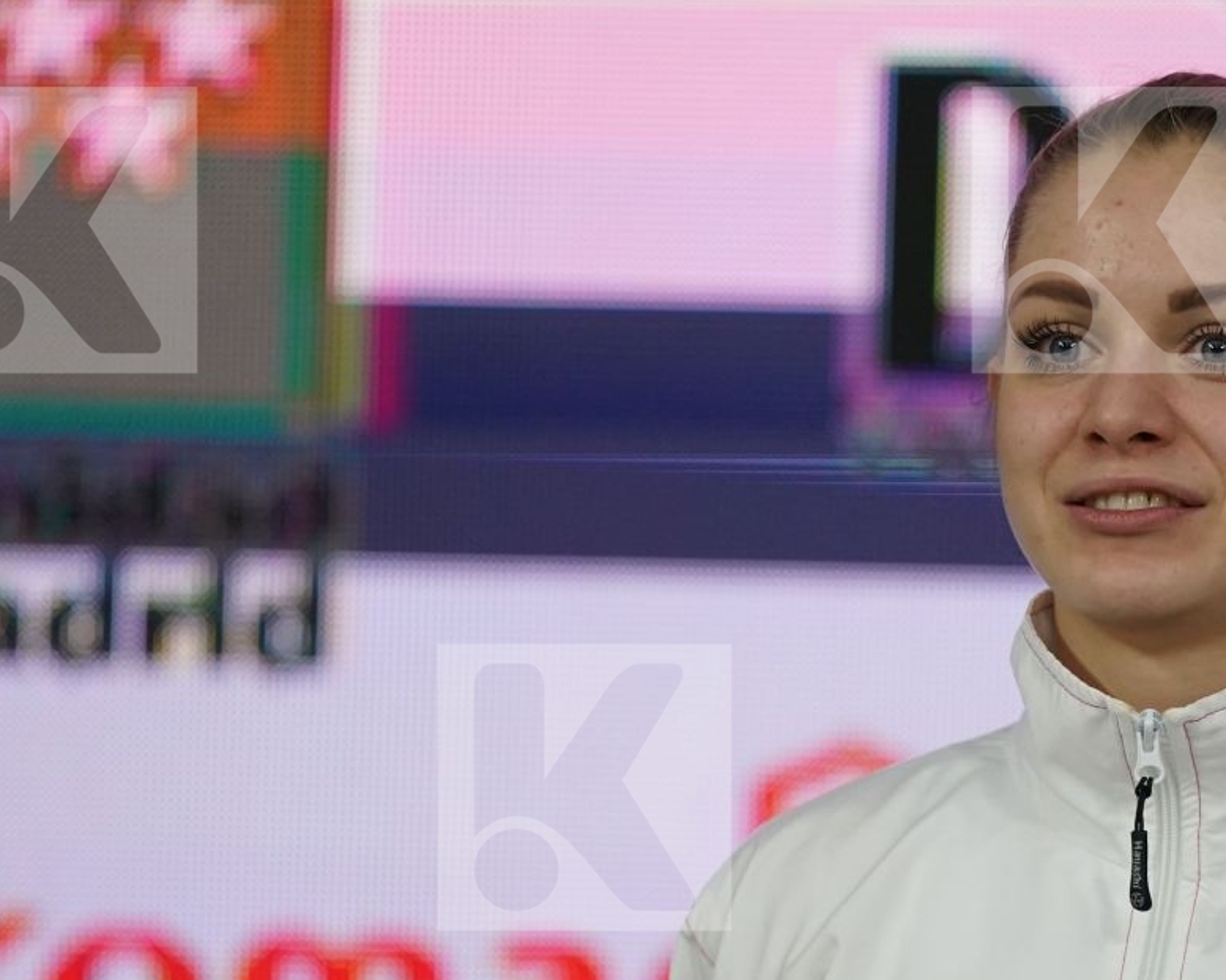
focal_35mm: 869
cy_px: 788
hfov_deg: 2.2
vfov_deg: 1.8
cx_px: 1119
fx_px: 31524
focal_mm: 400
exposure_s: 1/500
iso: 2500
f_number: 2.8
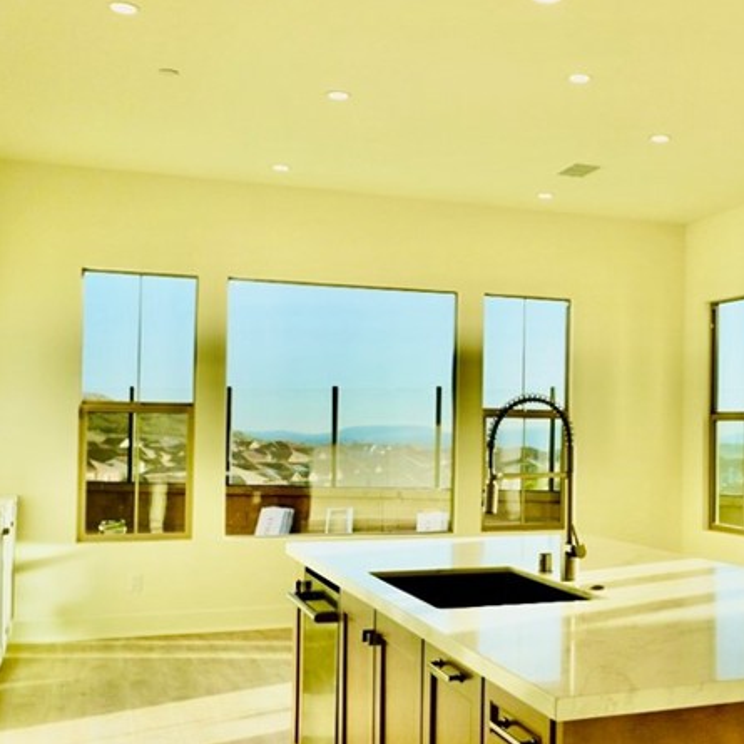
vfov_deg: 36.0
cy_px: 410
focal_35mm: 47
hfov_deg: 34.4
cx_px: 640
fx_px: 1143
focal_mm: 16
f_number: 5.6
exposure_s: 1/320
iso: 100
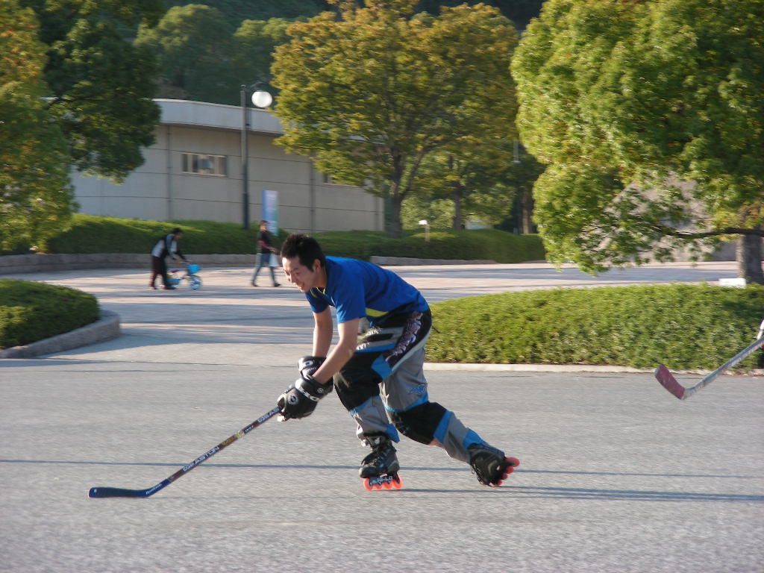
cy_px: 286
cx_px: 382
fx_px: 4326
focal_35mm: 196
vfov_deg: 7.6
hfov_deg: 10.1
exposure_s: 1/150
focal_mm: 32.7
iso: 50
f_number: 3.5
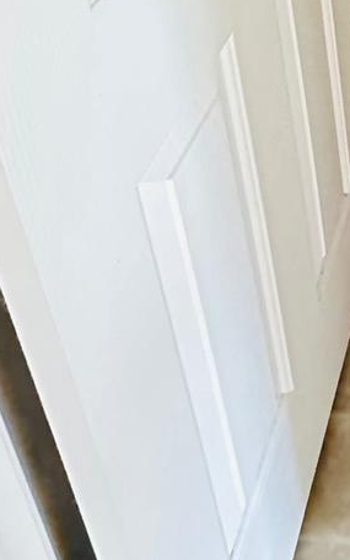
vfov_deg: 29.2
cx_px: 495
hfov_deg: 22.2
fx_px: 763
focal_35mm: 50
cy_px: -231
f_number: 2.2
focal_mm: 2.22
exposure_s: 1/30
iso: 1600
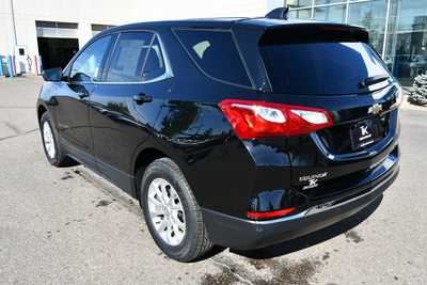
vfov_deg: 43.6
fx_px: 356
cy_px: 142
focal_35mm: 30
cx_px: 214
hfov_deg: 61.9
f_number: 8
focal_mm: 20
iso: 200
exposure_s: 1/250
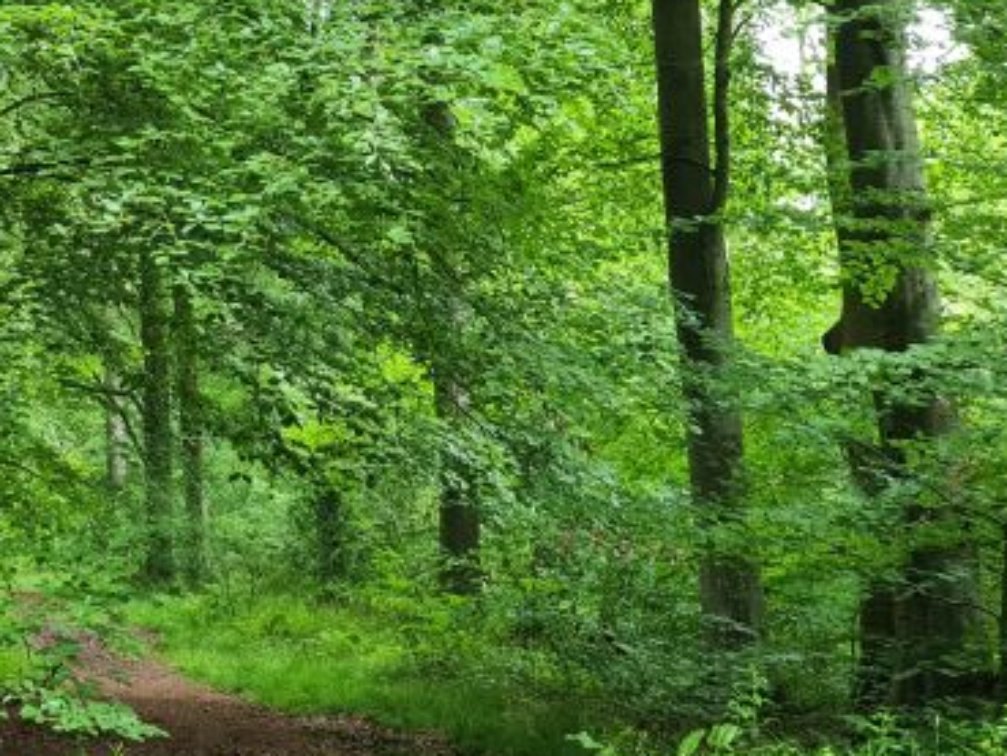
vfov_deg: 21.8
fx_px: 1950
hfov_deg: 25.6
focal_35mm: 67
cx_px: -232
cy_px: 236
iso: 250
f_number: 1.8
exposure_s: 1/50
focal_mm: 5.4
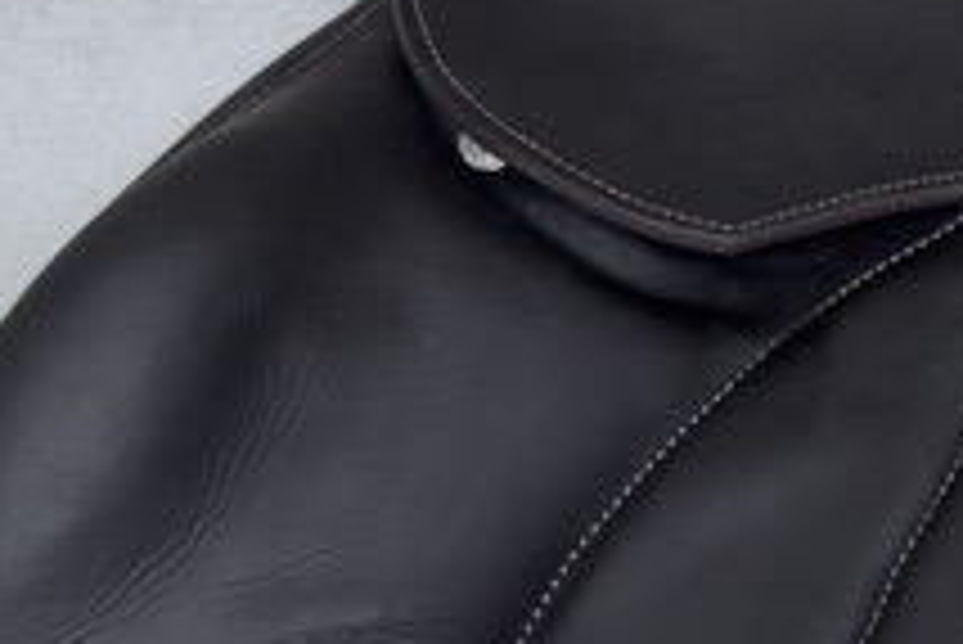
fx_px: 2811
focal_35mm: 105
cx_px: 1071
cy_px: 552
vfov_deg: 13.0
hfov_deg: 18.7
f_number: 1.78
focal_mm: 6.76
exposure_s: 1/60
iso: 250
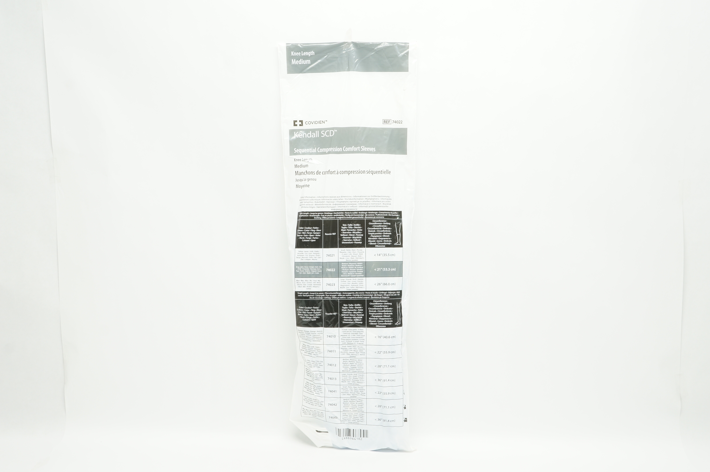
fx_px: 827
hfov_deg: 46.4
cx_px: 355
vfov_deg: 31.8
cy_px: 236
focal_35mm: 42
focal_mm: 28
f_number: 10
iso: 400
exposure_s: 1/15
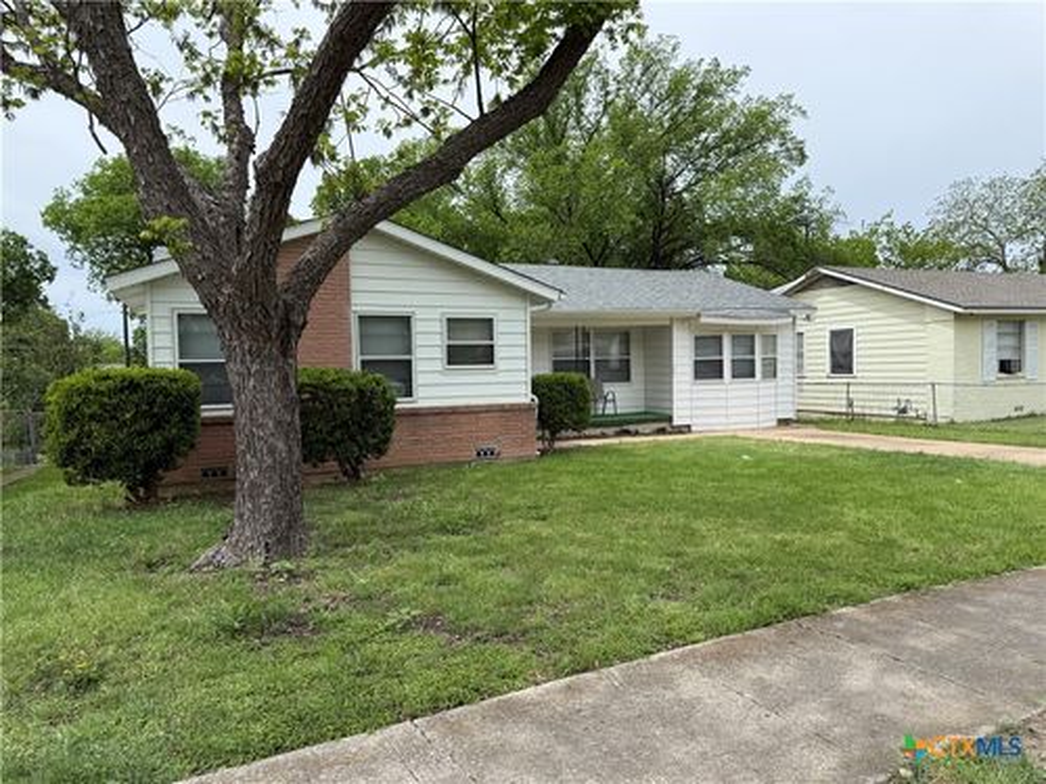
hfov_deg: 71.6
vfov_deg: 56.8
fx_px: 725
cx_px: 523
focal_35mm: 24
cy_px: 392
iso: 80
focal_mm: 6.76
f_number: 1.78
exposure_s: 1/3425
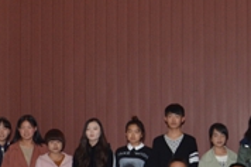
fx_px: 863
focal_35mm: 124
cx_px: 292
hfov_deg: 16.0
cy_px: 81
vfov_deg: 11.0
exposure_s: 1/60
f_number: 5
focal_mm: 21
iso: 800
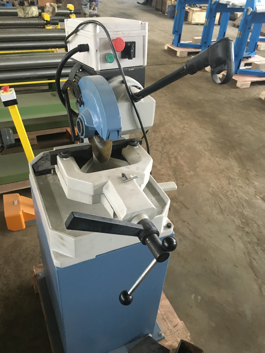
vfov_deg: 61.7
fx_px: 296
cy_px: 176
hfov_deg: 48.2
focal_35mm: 29
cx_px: 132
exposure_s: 1/17
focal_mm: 4.15
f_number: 2.2
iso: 200
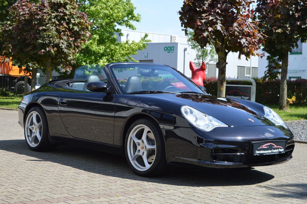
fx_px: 575
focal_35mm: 68
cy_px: 102
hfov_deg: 29.9
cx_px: 154
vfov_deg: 20.1
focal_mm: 45
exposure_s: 1/200
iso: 100
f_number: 7.1
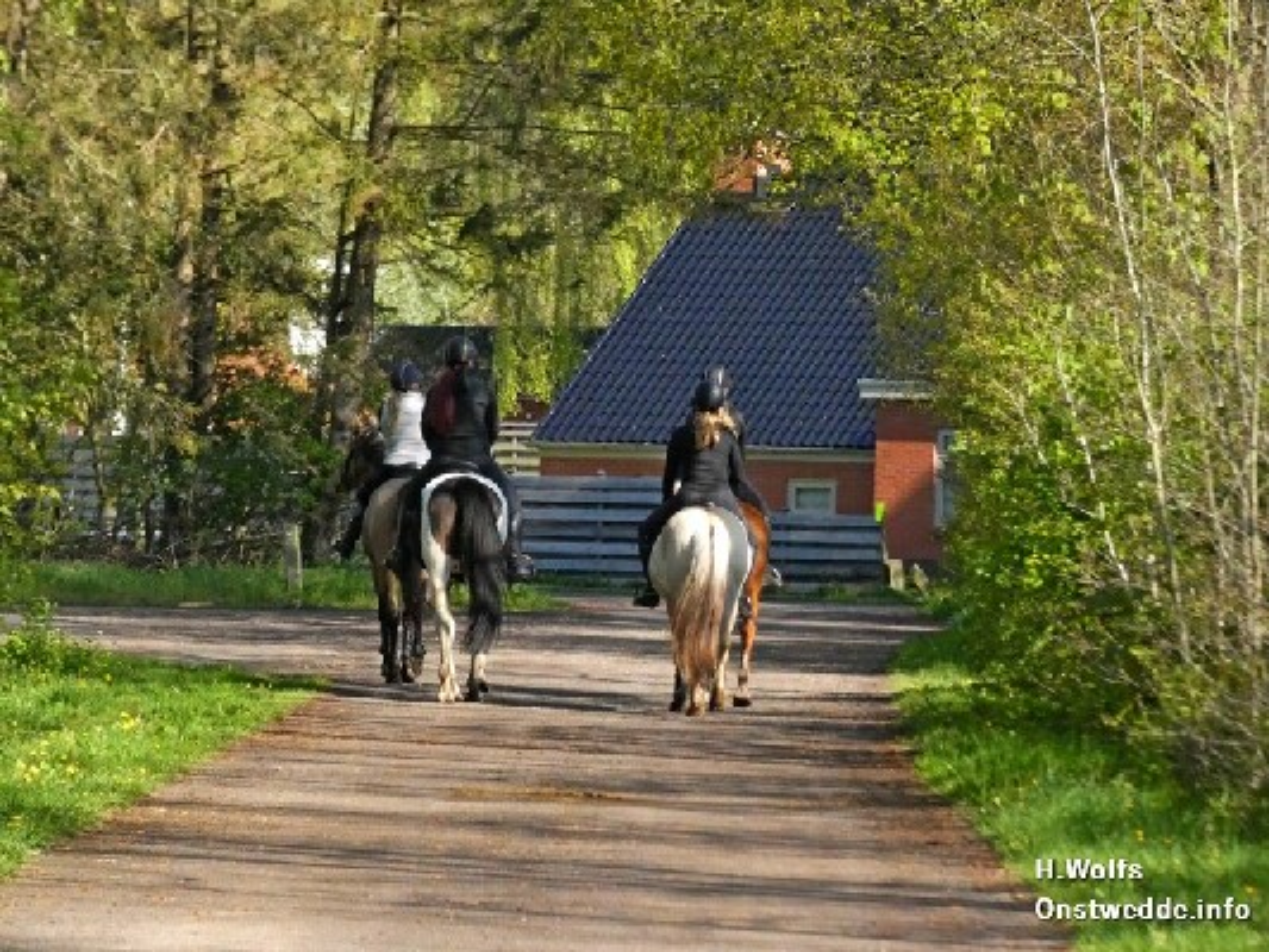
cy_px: 476
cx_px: 634
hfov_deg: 6.0
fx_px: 12064
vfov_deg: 4.5
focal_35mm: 329
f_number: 5.6
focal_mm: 58.9
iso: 1000
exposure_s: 1/1300
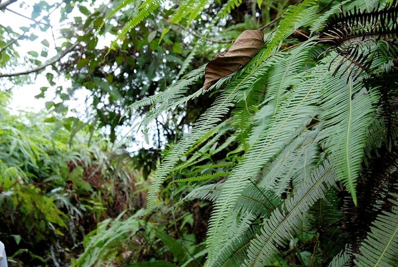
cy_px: 134
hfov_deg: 29.8
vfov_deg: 20.2
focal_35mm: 68
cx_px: 199
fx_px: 747
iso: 800
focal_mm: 45
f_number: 10
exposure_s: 1/100
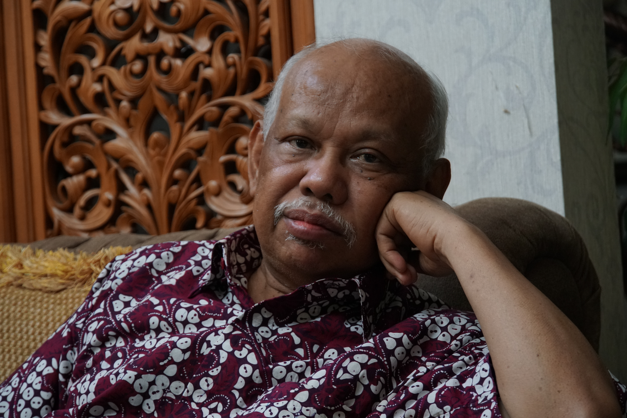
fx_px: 2064
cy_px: 209
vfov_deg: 11.6
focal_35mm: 118
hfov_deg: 17.3
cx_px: 314
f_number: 5.6
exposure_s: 1/60
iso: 1250
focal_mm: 79
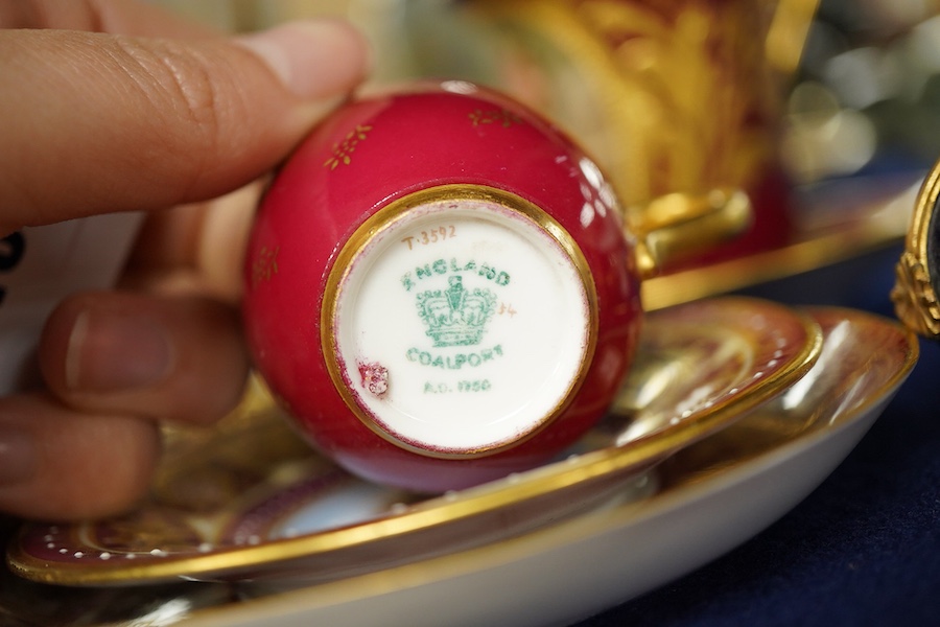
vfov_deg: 29.9
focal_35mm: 45
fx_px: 1175
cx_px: 470
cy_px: 314
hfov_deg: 43.6
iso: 1250
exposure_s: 1/125
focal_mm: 30
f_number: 5.6
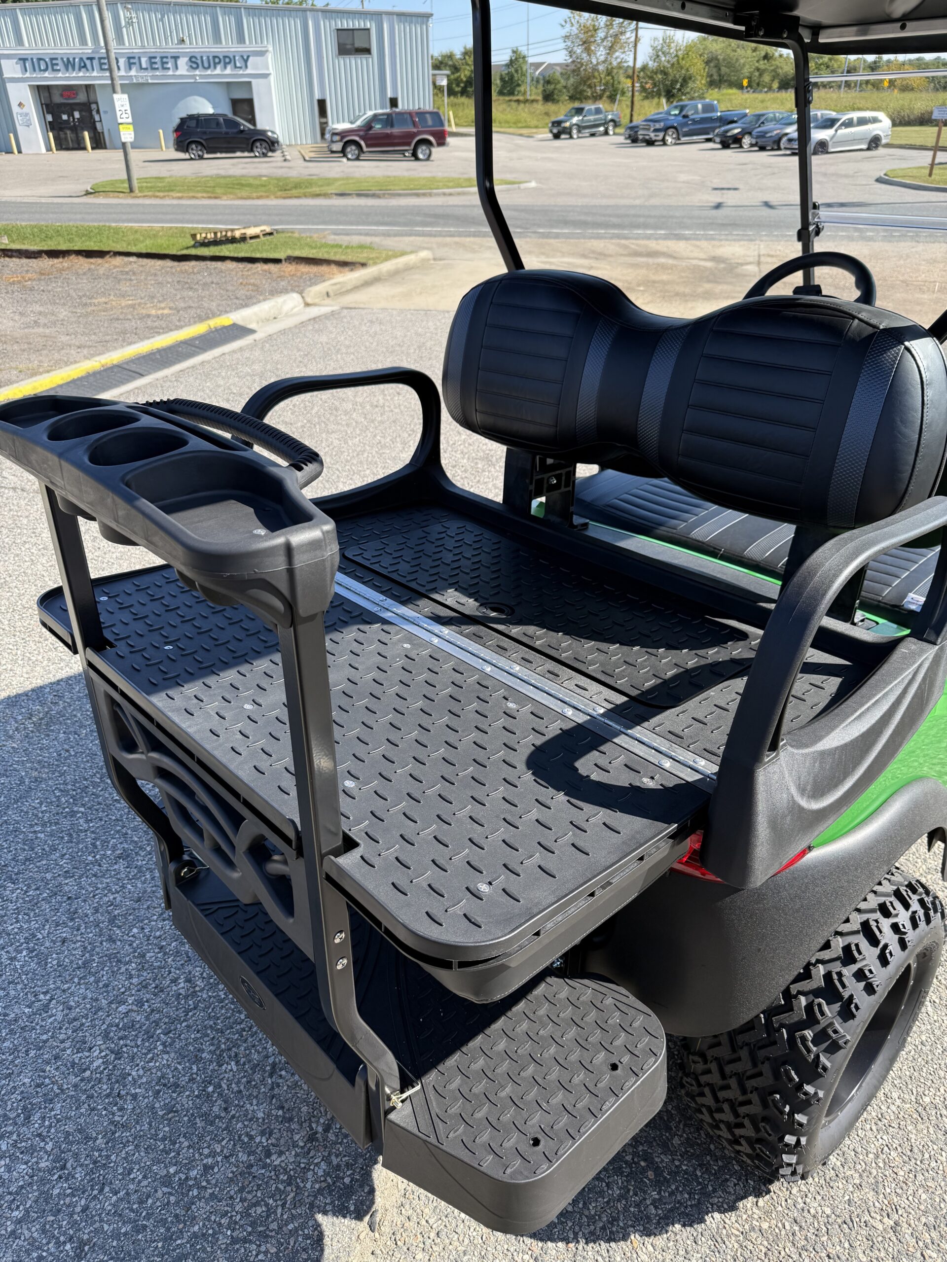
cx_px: 474
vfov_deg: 71.6
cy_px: 631
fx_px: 875
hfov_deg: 56.8
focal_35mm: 24
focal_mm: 6.76
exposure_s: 1/1464
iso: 80
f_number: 1.78
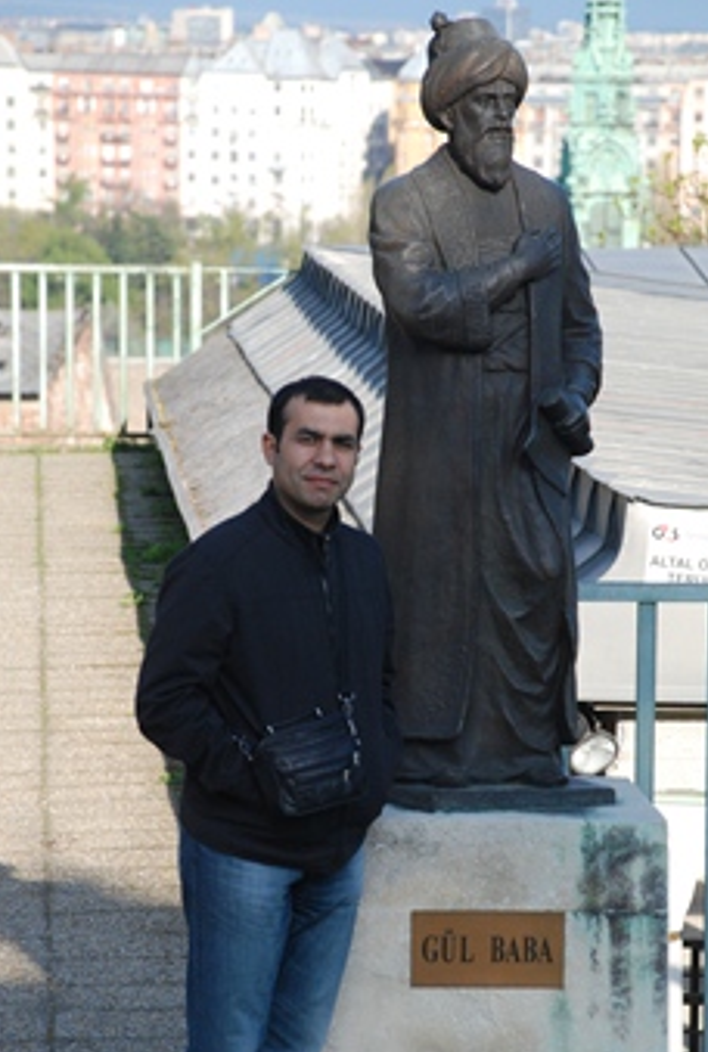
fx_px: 5805
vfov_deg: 10.4
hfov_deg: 7.0
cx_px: 421
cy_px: 642
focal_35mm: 198
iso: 400
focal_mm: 100
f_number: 6.3
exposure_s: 1/640
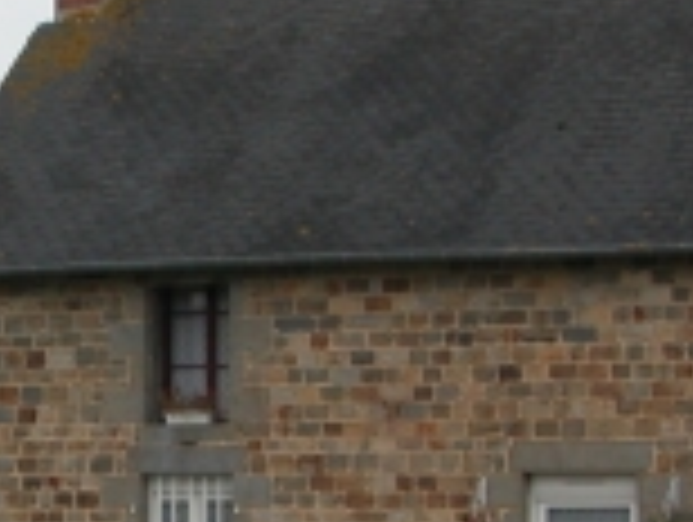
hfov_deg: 12.5
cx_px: -40
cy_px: 441
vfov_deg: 9.6
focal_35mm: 155
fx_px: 3108
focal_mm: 8.9
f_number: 3.5
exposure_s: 1/111
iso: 100
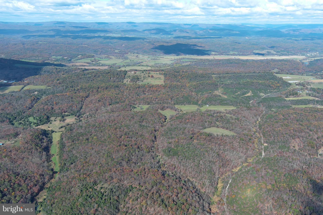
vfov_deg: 45.0
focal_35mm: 29
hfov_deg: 63.7
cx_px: 162
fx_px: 260
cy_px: 108
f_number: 2.8
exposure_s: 1/891
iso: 100
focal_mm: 10.57
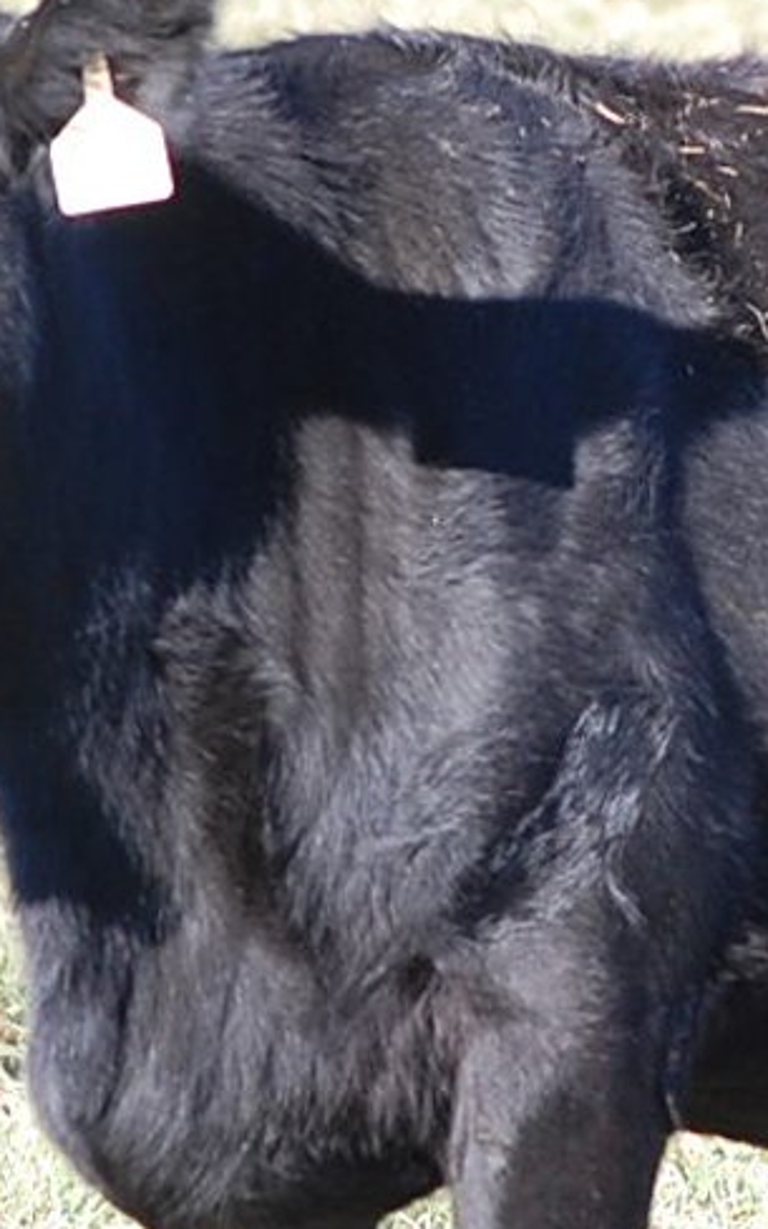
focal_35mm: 588
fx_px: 19691
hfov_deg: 2.2
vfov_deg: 3.6
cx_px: 623
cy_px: 666
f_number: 5.6
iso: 400
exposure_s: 1/500
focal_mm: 110
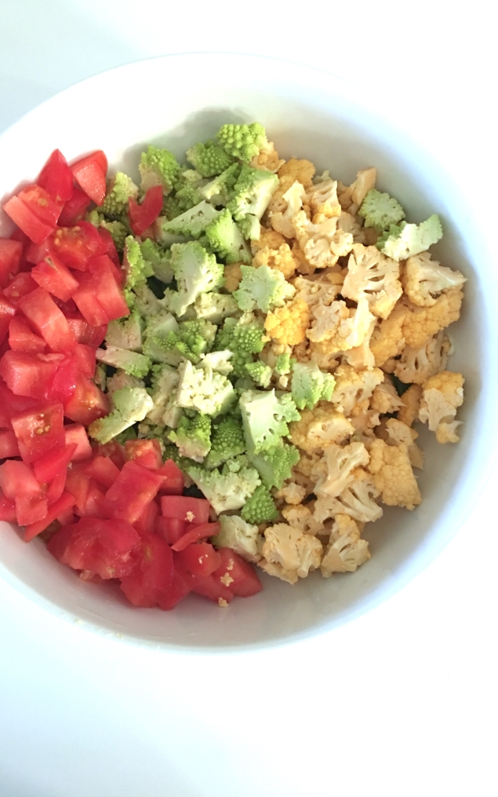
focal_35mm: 31
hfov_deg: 40.6
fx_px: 673
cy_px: 396
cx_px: 225
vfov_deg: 61.2
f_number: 2.2
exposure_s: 1/8
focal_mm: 4.15
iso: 100
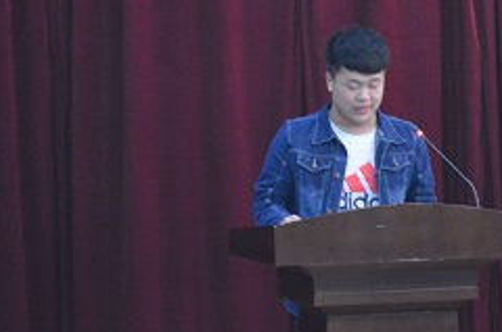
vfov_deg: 7.6
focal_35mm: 180
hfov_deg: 11.4
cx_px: 337
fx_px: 2505
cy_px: 146
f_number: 5.6
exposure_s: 1/13
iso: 3200
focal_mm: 52
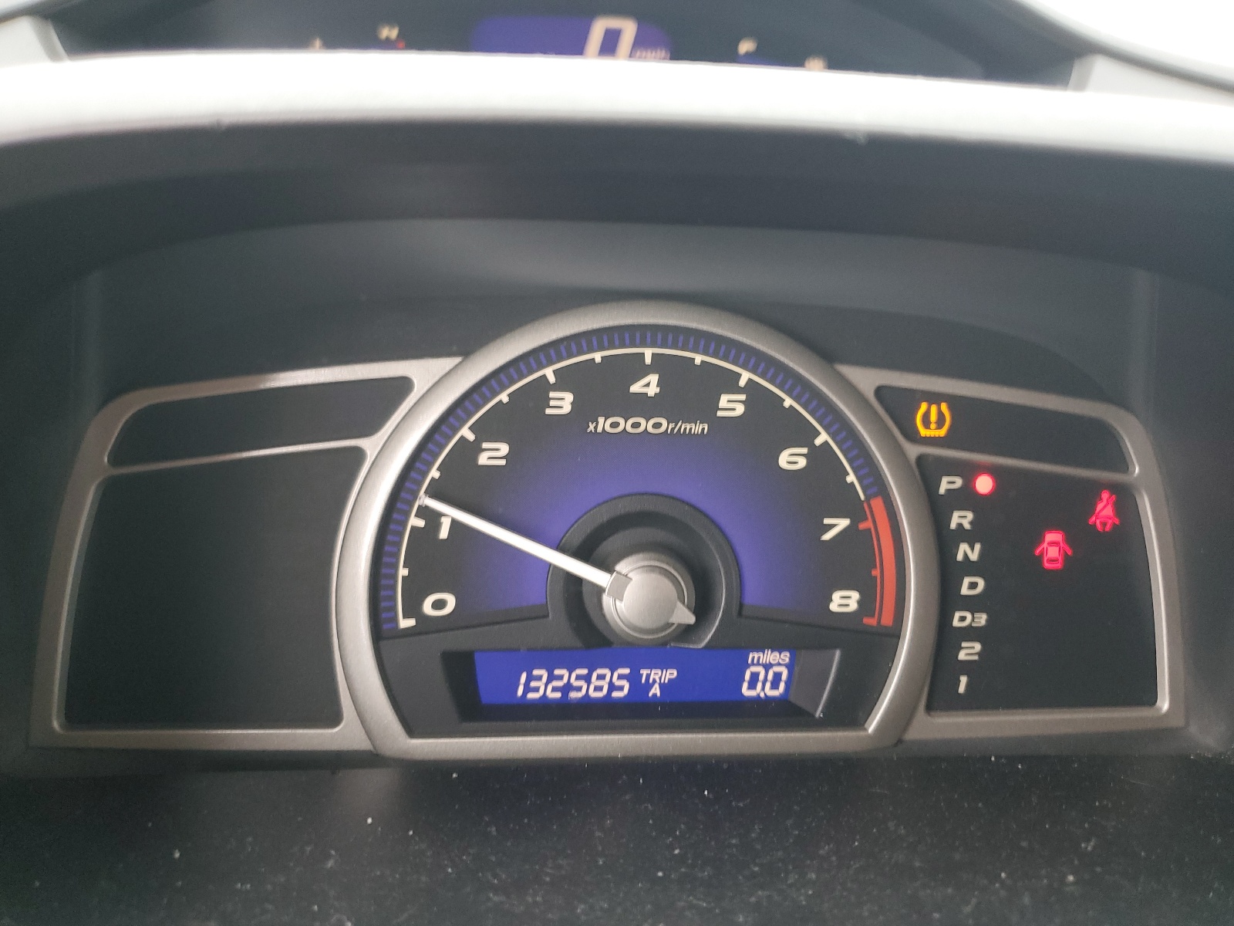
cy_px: 463
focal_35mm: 26
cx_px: 617
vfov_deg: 53.1
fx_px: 927
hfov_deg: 67.3
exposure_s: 1/60.2
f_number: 1.5
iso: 85
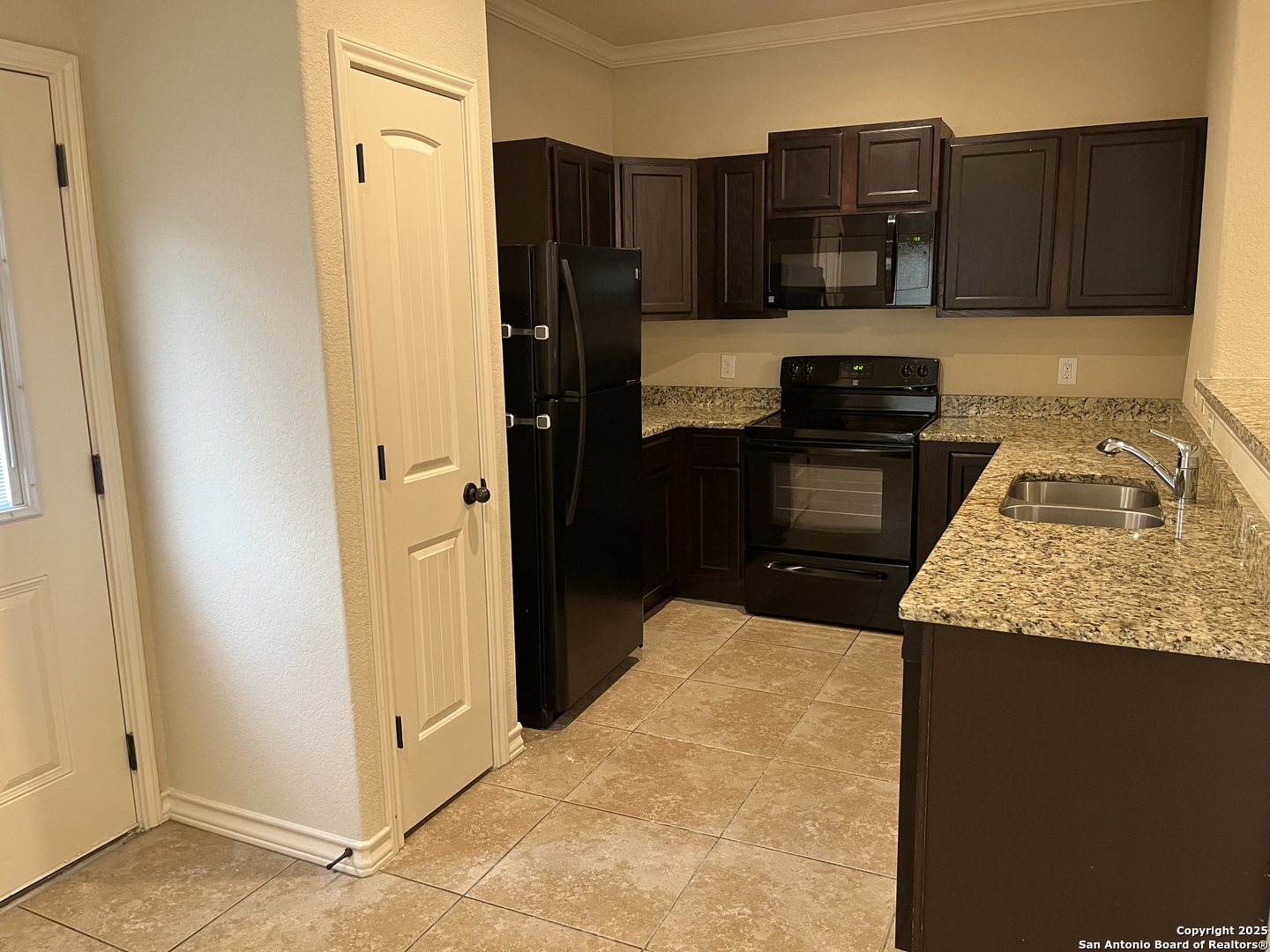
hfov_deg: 67.3
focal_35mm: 26
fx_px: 954
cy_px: 476
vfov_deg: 53.1
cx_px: 635
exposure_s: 1/60
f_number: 1.6
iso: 200
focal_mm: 5.1
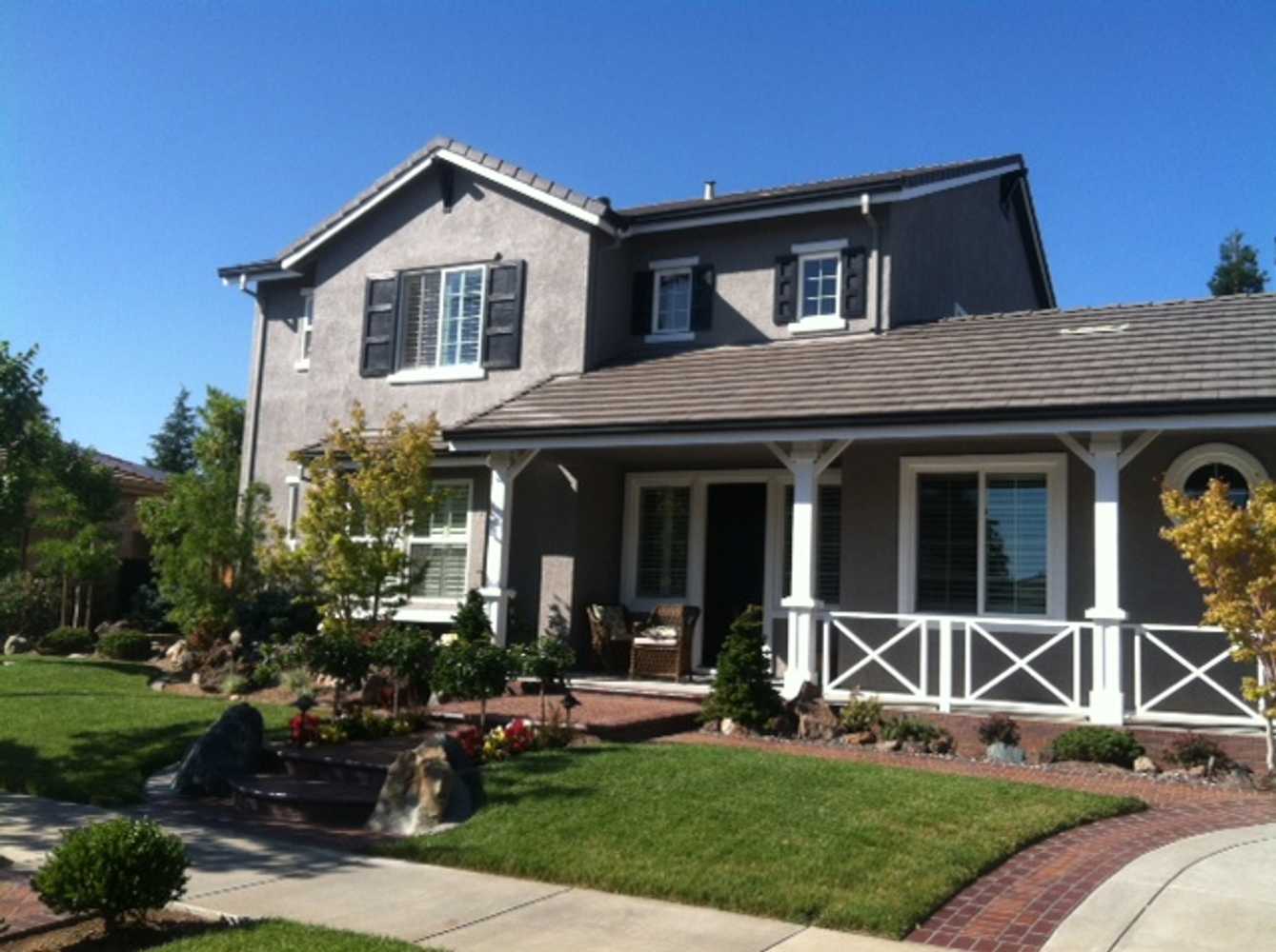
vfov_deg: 40.6
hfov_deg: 52.7
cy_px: 476
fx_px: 1288
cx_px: 638
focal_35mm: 35
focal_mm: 3.85
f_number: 2.8
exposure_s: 1/833
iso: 80
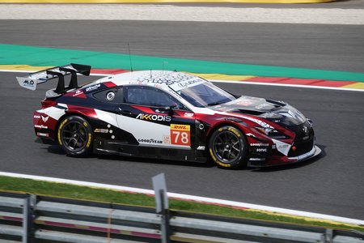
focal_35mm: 192
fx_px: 1941
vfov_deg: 7.2
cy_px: 122
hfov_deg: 10.7
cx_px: 182
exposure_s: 1/800
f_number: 4
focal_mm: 70.27
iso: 125
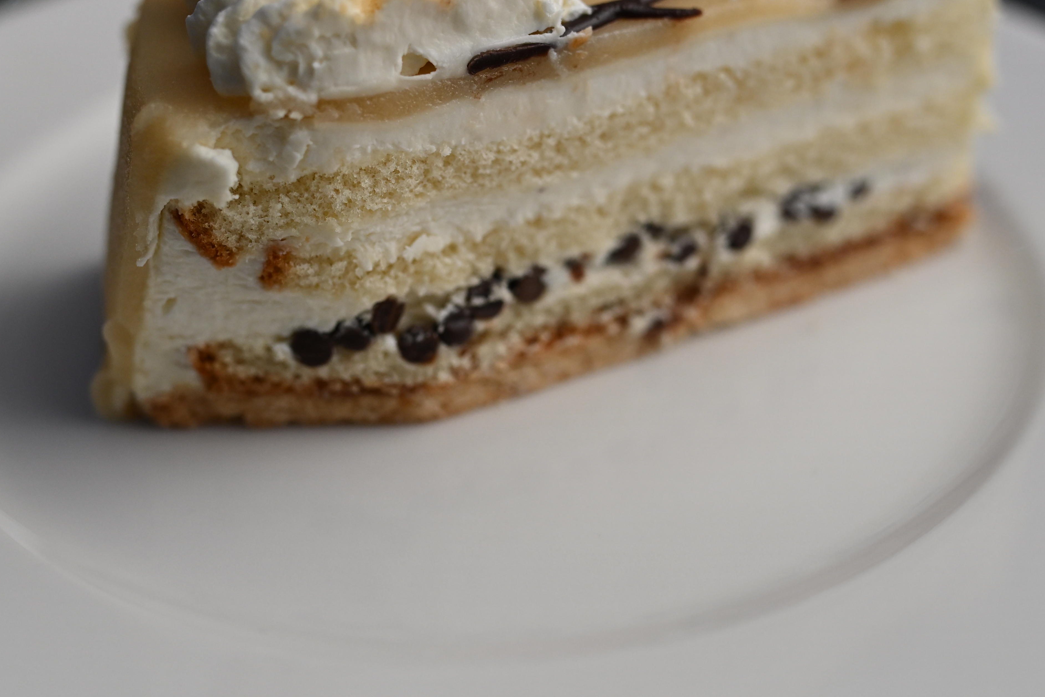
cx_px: 483
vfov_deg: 24.1
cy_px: 276
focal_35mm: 56
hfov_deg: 35.6
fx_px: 1625
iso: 1250
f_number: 3.2
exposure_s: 1/250
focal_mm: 35
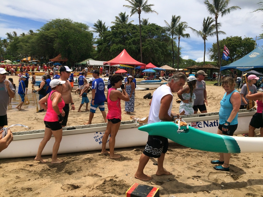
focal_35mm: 29
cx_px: 132
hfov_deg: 61.7
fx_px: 220
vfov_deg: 48.2
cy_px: 98
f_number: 2.2
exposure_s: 1/3425
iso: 32
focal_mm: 4.15
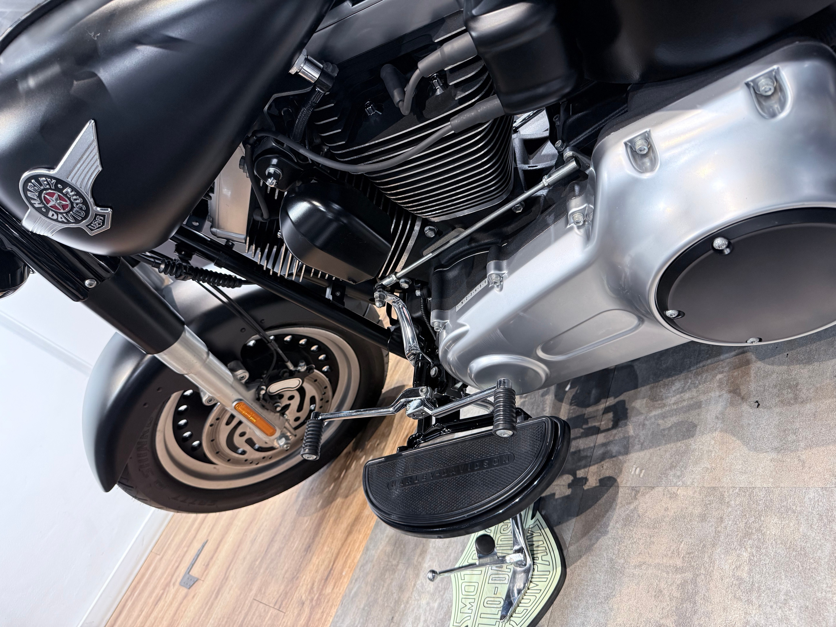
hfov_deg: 71.6
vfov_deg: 56.8
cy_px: 314
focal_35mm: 24
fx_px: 580
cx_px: 418
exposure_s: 1/100
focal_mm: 6.76
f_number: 1.78
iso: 250
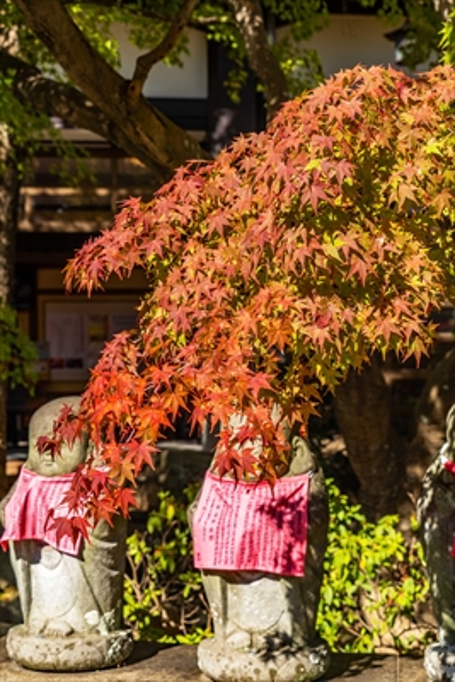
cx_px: 228
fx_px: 1155
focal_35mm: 61
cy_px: 341
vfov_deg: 32.9
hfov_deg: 22.3
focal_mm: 61
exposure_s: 1/250
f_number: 8
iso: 125
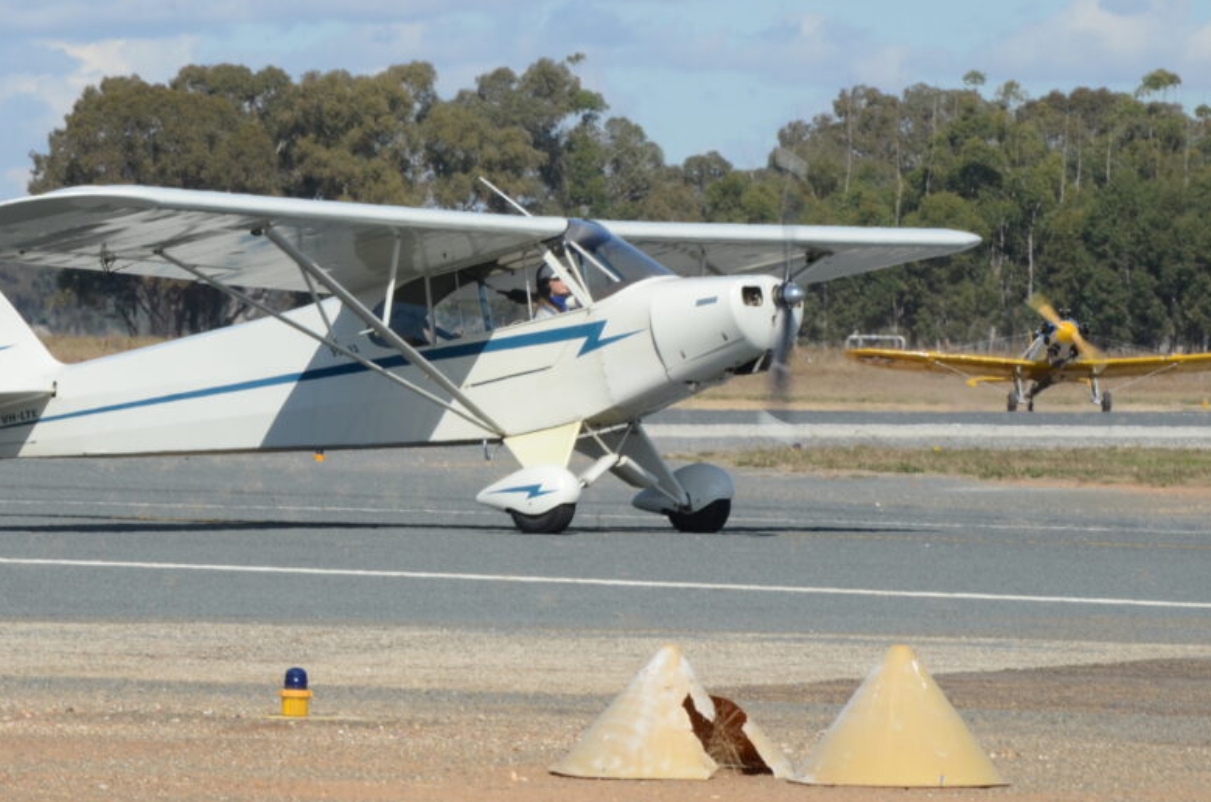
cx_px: 462
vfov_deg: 3.9
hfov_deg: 5.8
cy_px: 420
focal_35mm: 355
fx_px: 11917
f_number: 18
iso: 400
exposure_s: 1/250
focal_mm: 180
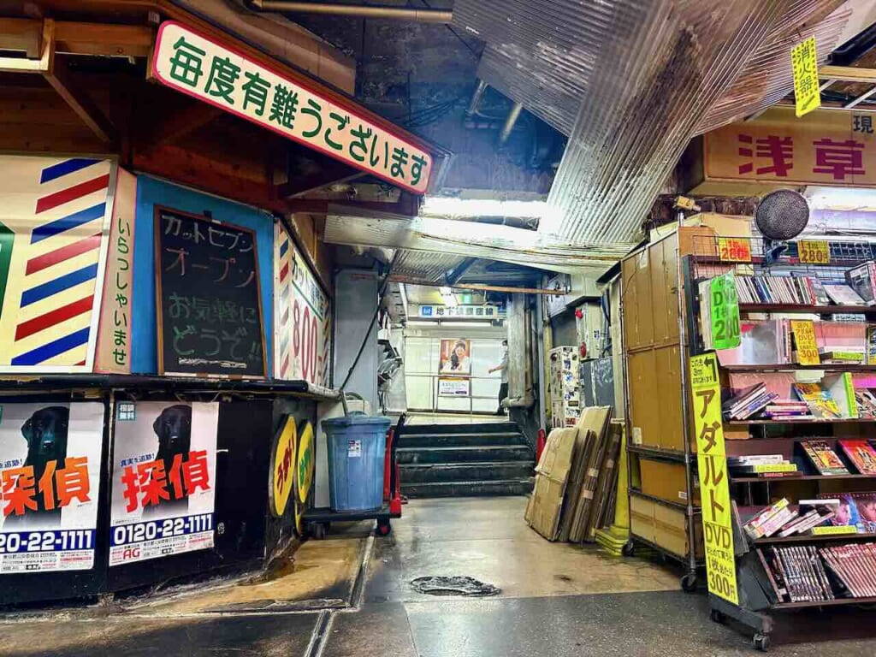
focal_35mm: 24
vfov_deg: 56.8
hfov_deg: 71.6
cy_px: 328
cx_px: 438
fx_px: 607
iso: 500
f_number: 1.78
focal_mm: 6.86
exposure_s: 1/50
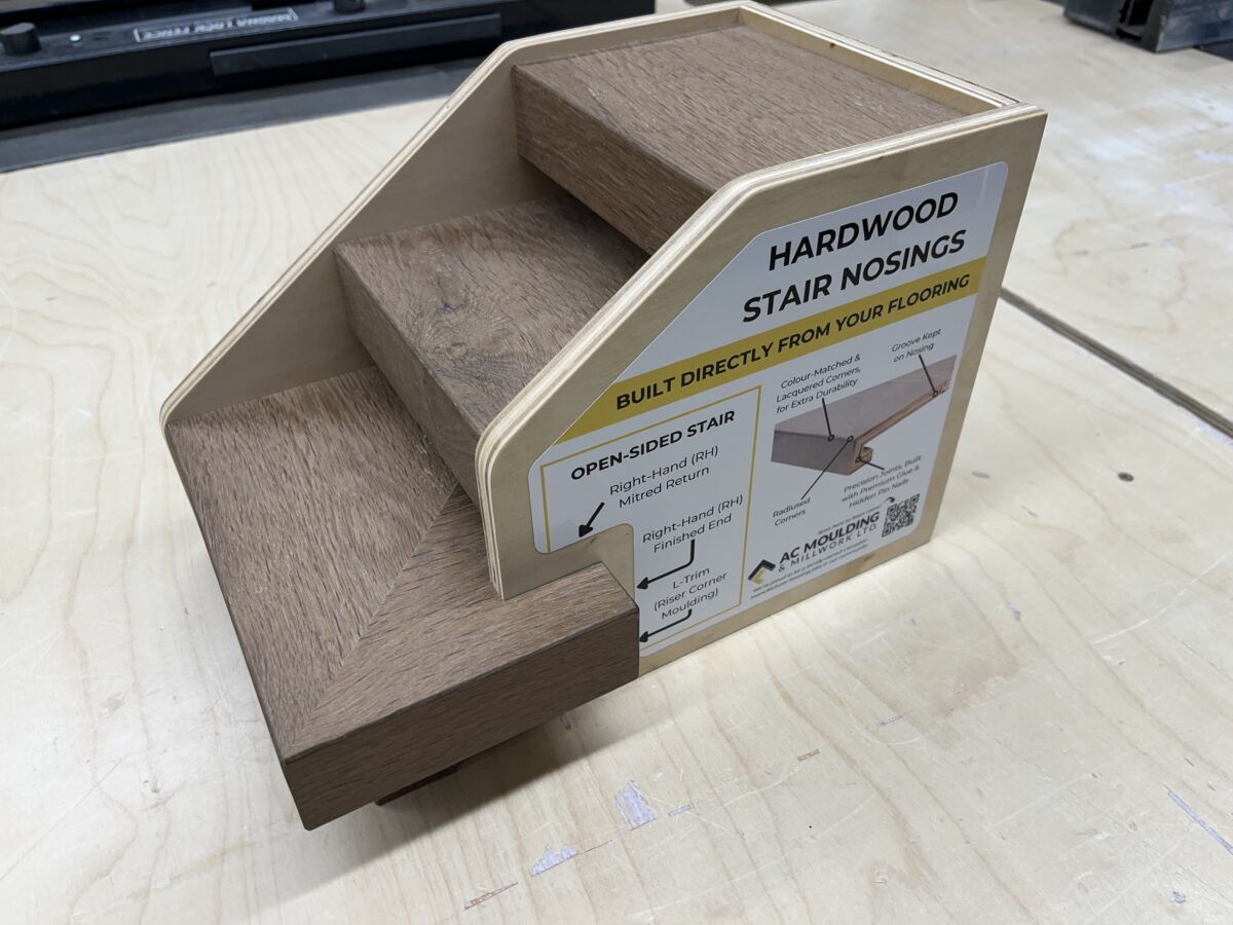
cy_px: 462
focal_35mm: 26
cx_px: 616
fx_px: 926
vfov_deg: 53.1
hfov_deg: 67.3
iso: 64
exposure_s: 1/120
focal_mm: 5.1
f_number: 1.6
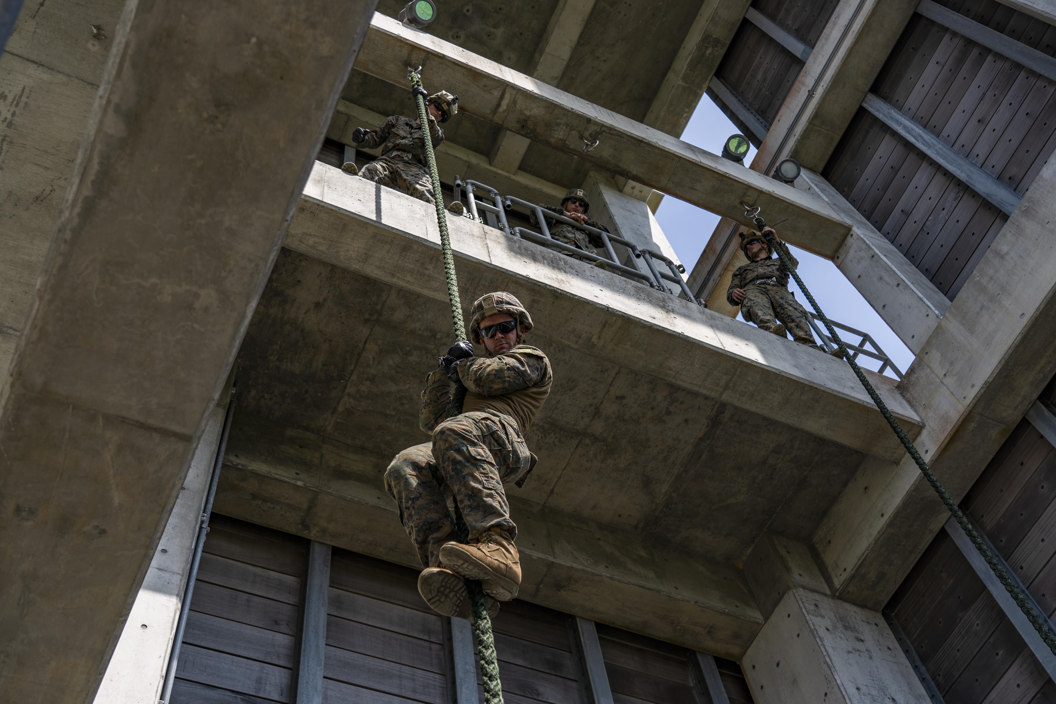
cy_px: 352
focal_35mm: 38
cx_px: 528
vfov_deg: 35.1
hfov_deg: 50.7
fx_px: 1115
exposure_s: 1/640
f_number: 4.5
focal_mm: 38
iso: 100
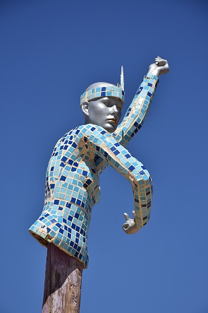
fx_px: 1366
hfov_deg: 8.7
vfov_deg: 13.0
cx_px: 104
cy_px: 156
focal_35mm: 158
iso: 200
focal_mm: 105
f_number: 8
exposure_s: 1/2500
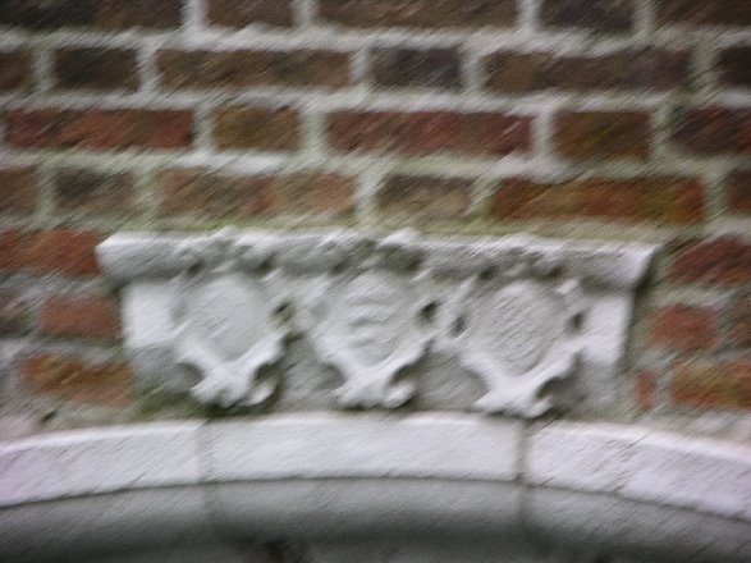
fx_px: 5856
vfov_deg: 5.5
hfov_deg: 7.3
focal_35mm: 270
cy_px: 282
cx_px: 376
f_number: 4.2
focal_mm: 67.7
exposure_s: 1/13
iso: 50
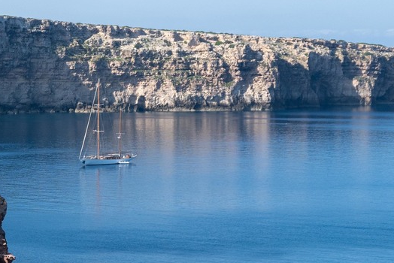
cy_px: 208
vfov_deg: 10.9
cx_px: 90
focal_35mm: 125
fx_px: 1374
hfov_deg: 16.2
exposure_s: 1/1000
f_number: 6.3
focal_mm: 29
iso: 250
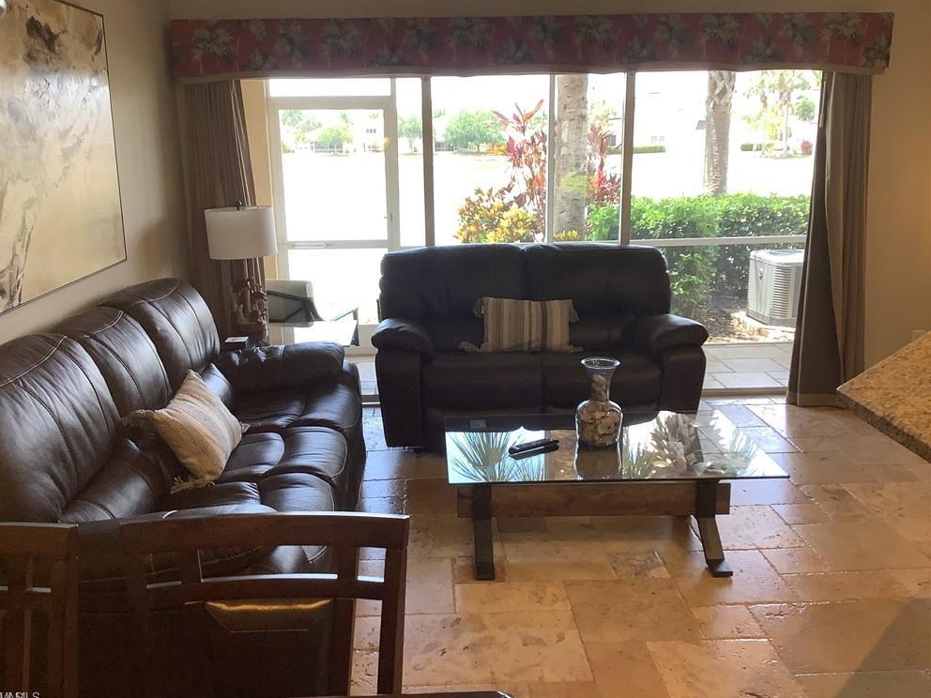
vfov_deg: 44.2
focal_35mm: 32
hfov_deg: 56.8
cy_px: 346
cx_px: 451
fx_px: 861
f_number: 2.4
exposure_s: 1/60
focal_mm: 3.3
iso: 50
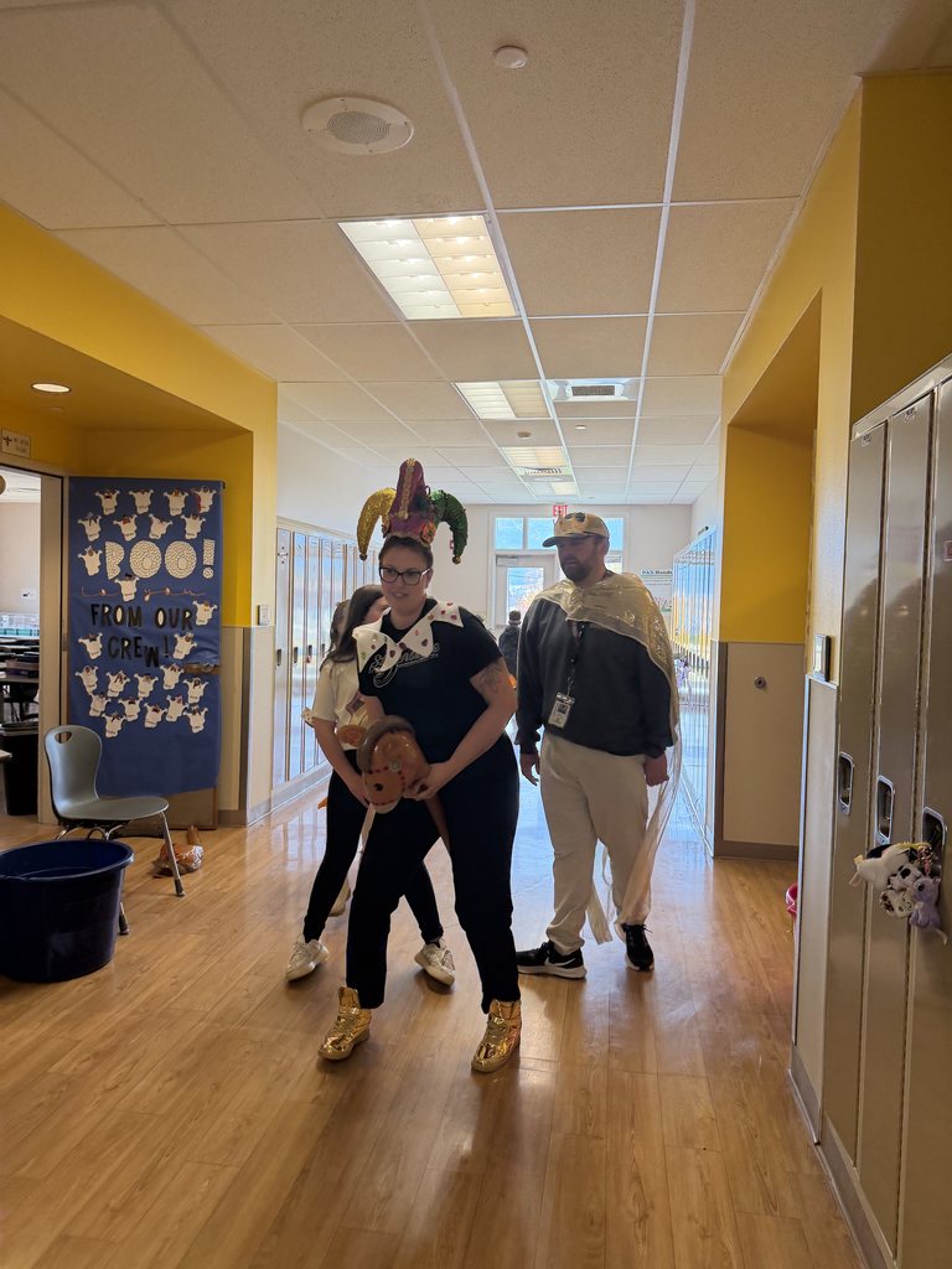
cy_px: 634
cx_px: 476
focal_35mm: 24
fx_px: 880
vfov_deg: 71.6
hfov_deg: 56.8
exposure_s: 1/143
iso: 160
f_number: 1.78
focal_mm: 6.76
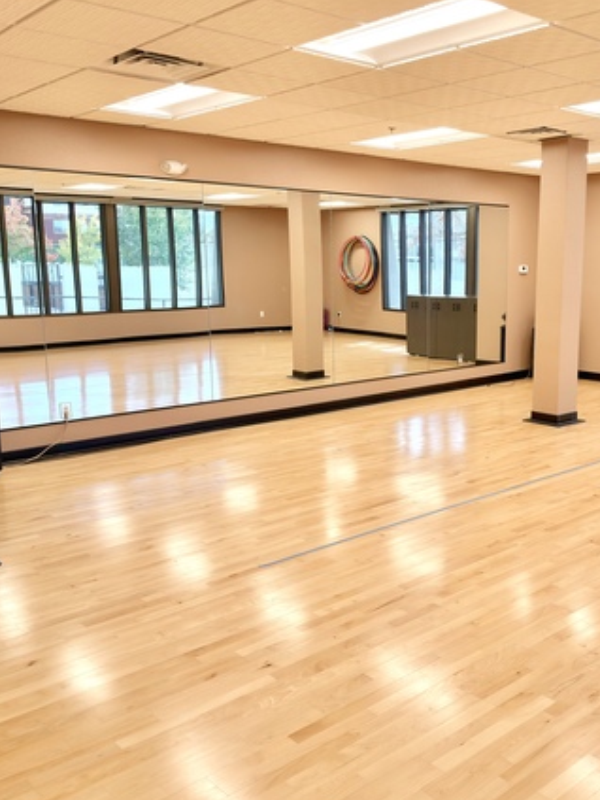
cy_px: 394
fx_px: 786
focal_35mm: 34
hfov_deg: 41.2
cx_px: 409
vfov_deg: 54.0
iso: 160
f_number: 1.8
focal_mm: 6.76
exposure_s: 1/150
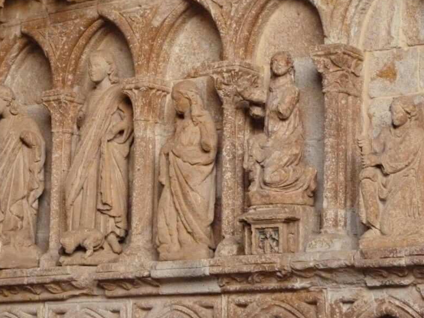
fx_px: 1518
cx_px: 166
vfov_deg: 11.9
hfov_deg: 15.9
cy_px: 122
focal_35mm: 124
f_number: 3.4
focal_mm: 17.2
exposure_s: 1/15
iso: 1000
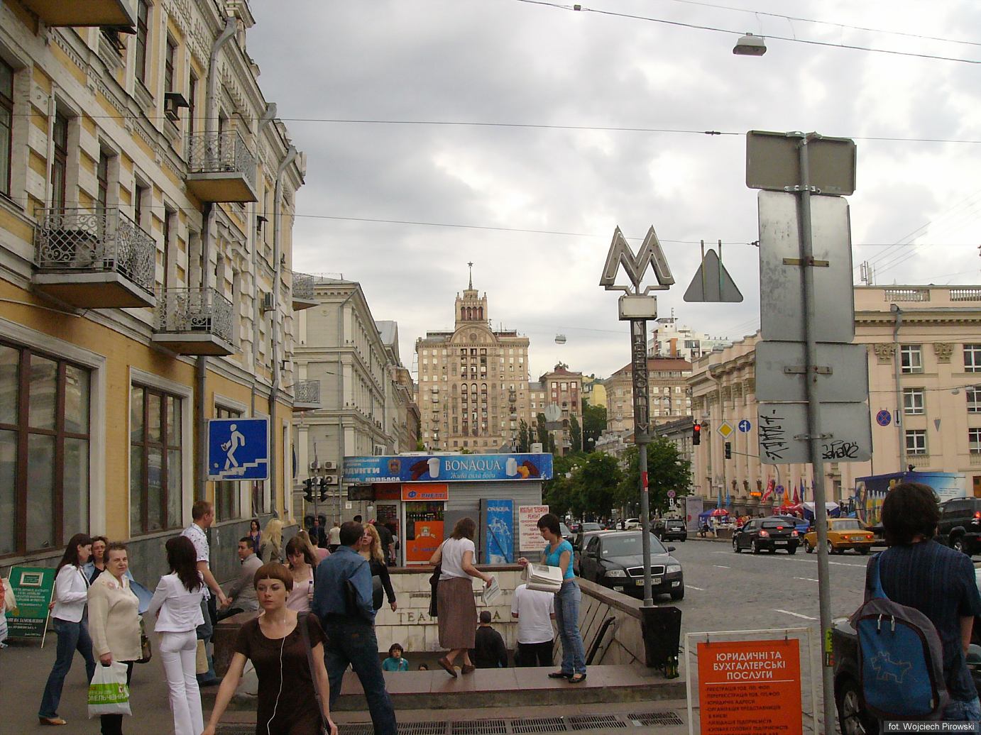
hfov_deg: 51.4
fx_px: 1020
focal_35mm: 36
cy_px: 368
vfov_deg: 39.6
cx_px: 490
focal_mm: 6
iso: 200
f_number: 6.5
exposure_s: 1/250
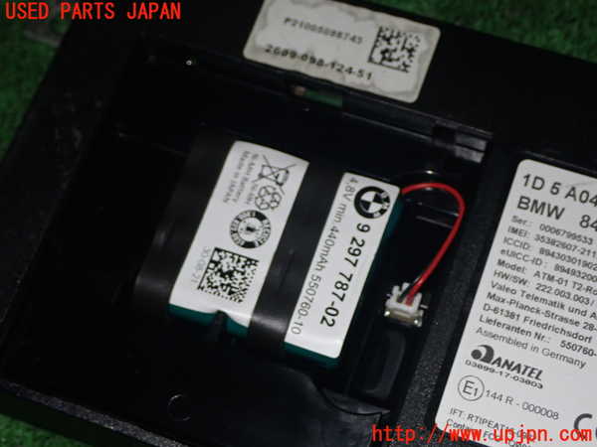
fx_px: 1224
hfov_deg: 27.4
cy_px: 224
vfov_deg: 20.7
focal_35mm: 71
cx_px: 298
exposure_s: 1/60
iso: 320
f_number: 11
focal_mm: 12.73
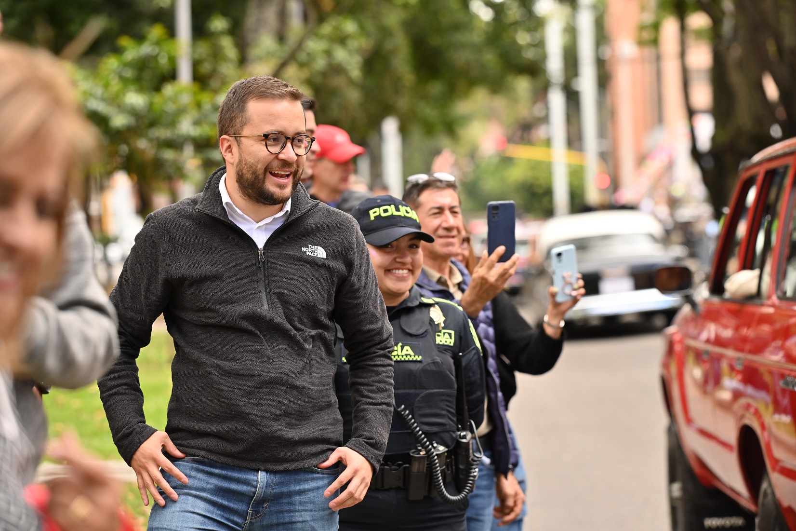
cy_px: 266
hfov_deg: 16.8
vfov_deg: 11.2
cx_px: 398
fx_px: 2697
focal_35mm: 122
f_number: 3.5
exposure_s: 1/1600
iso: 800
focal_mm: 122
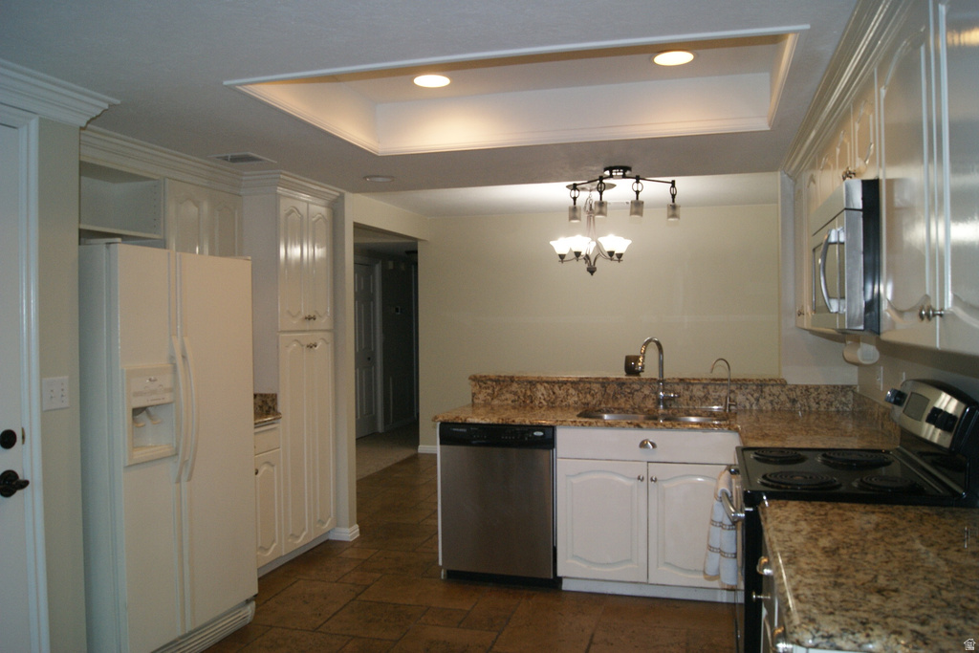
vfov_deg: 47.9
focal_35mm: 27
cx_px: 490
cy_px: 326
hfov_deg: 67.4
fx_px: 734
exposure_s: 1/60
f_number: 5.6
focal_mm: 18
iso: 400
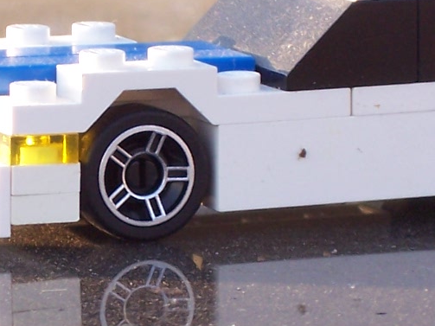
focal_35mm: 336
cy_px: 208
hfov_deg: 5.9
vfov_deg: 4.4
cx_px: 120
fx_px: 4221
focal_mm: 16.8
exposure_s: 1/90
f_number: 4.6
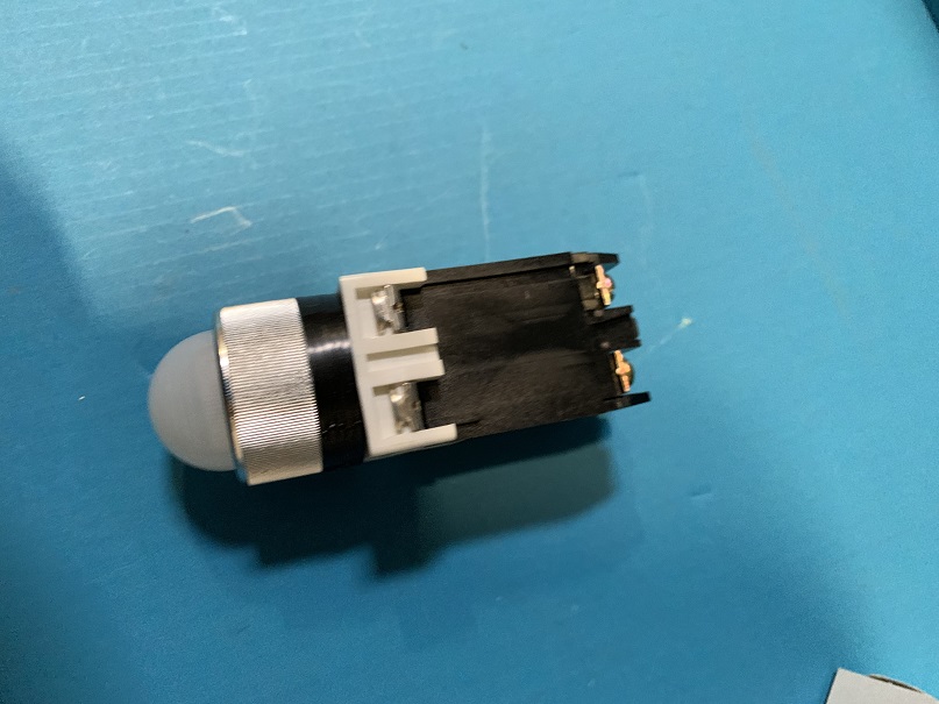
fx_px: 705
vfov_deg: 53.1
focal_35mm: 26
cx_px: 470
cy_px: 352
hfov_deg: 67.3
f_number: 1.8
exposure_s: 1/30
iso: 500
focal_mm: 4.25
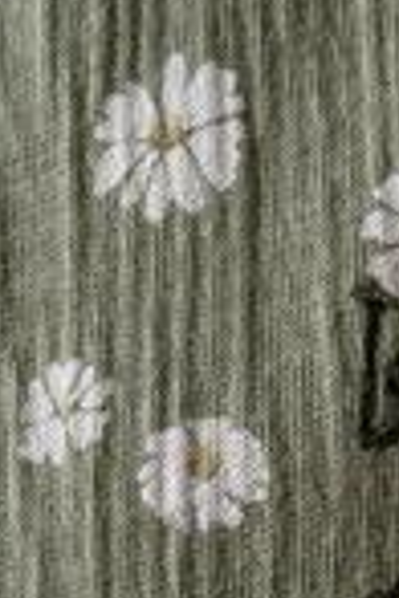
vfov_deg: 6.7
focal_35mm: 305
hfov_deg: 4.5
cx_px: 305
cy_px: 539
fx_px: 5070
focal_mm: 50
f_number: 11
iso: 160
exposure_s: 1/125
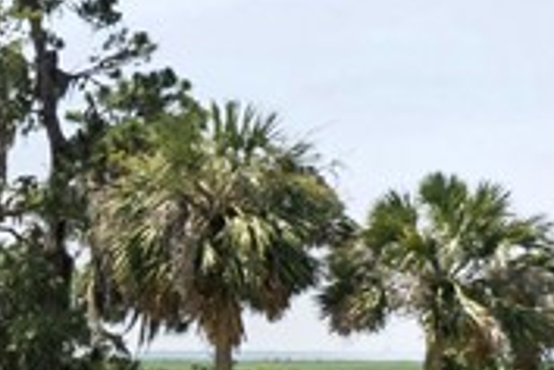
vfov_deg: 9.5
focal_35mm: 144
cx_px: -1011
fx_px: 2216
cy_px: 317
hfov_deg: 10.7
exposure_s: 1/320
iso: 140
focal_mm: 12.29
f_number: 2.8
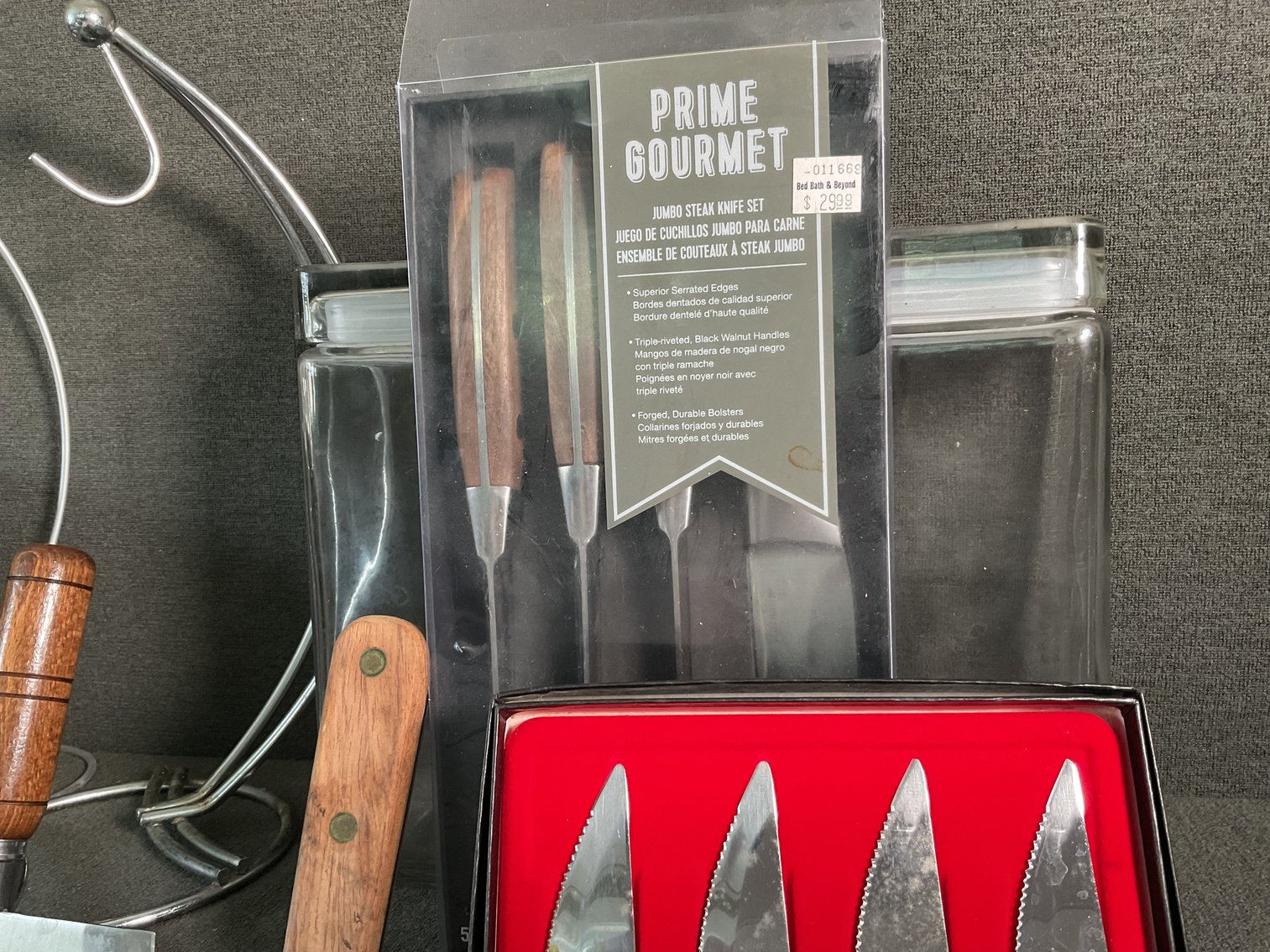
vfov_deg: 48.2
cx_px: 635
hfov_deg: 61.7
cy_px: 476
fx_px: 1064
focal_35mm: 29
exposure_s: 1/60
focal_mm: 3
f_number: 1.8
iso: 125
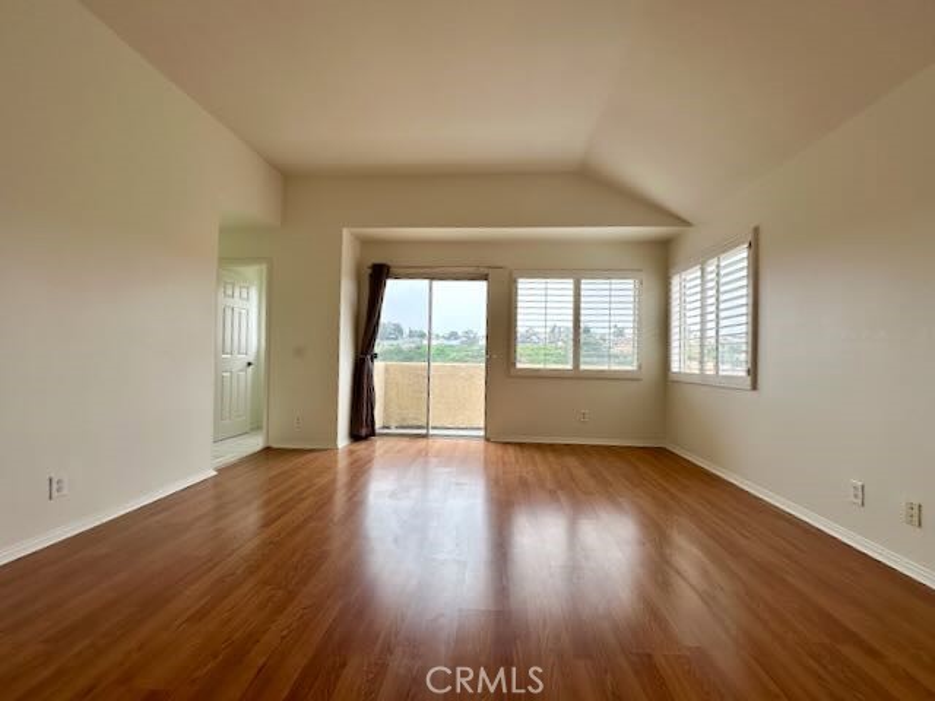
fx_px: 378
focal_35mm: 14
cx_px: 468
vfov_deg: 85.7
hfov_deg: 102.1
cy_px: 350
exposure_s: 1/244
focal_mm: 2.22
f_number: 2.2
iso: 40
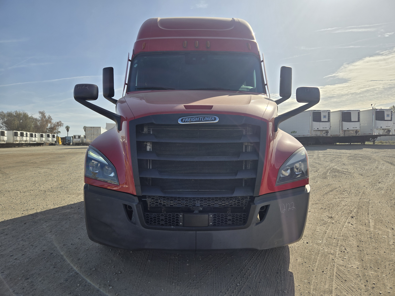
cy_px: 148
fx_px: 262
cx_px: 198
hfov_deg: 73.9
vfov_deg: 58.9
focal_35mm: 23
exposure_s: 1/3291
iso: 25
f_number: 1.8
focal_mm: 5.4
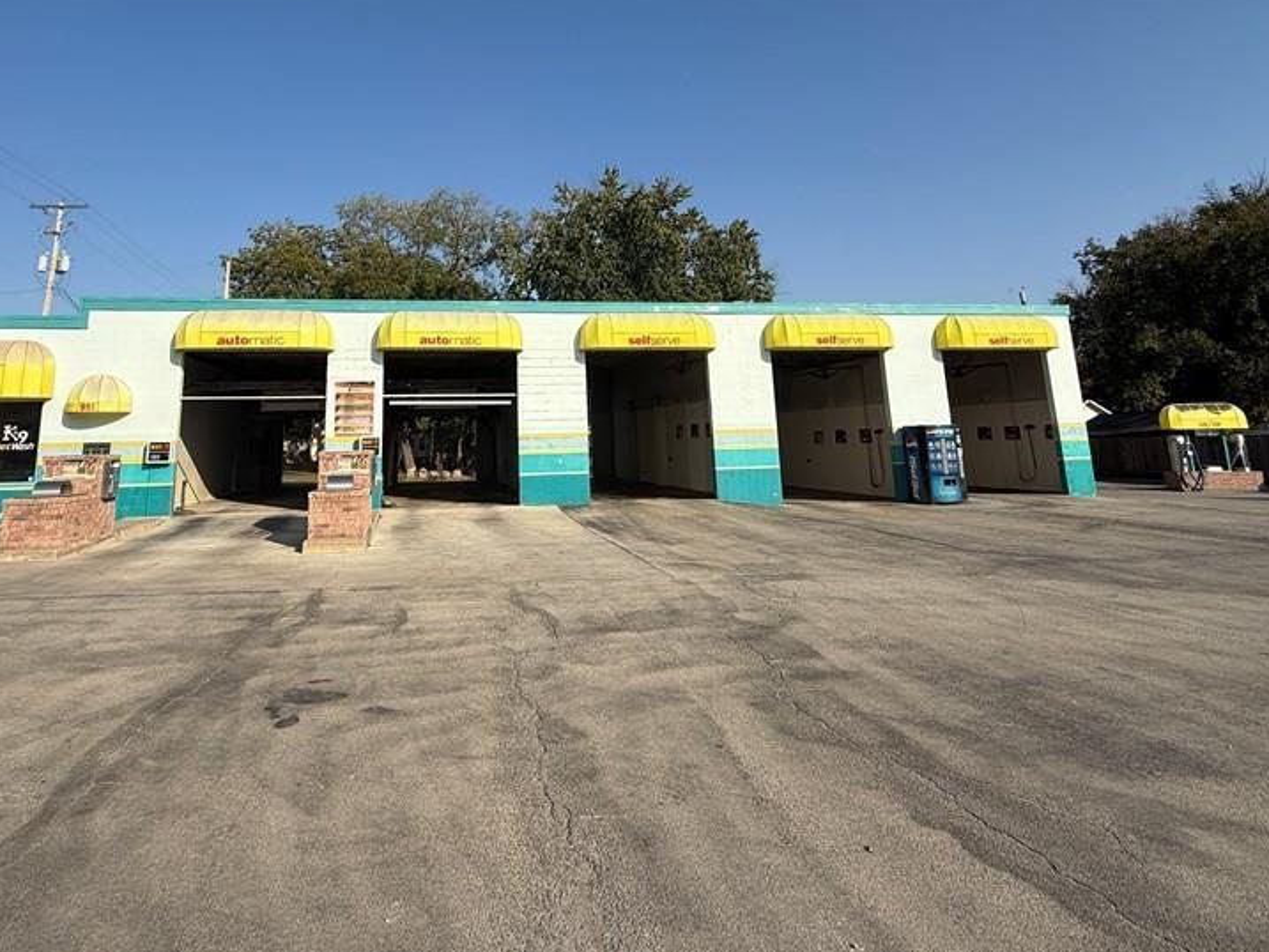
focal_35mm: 20
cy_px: 299
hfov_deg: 81.2
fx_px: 733
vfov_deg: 63.9
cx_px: 538
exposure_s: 1/3125
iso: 50
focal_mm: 2.22
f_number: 2.2
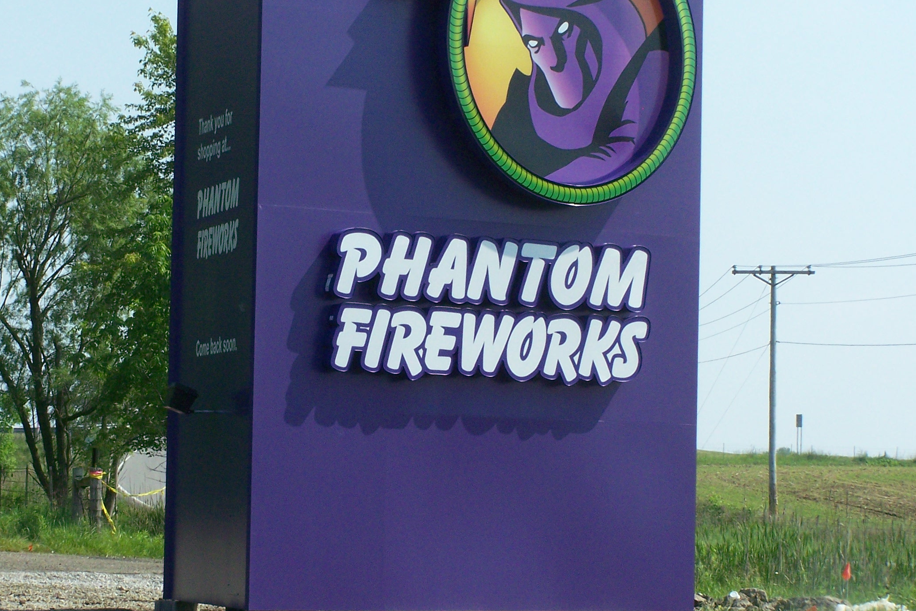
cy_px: 283
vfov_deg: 9.2
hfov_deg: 13.8
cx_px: 422
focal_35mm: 149
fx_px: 3791
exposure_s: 1/640
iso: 160
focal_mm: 17.5
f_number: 6.3
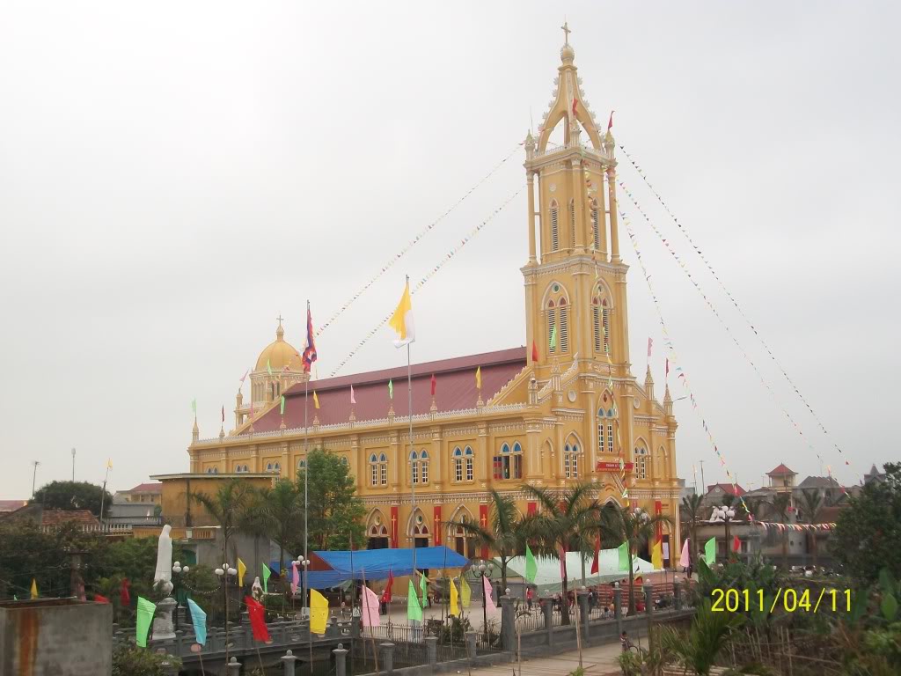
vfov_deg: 34.3
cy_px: 338
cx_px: 450
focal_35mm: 42
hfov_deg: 44.8
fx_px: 1093
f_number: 3.2
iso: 80
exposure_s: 1/640
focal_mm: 7.1
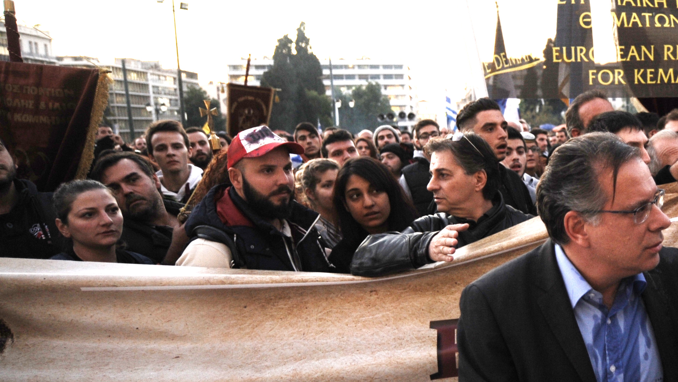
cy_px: 218
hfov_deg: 46.4
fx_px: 701
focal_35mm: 39
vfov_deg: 30.4
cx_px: 614
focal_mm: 19
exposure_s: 1/160
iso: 800
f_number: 2.8
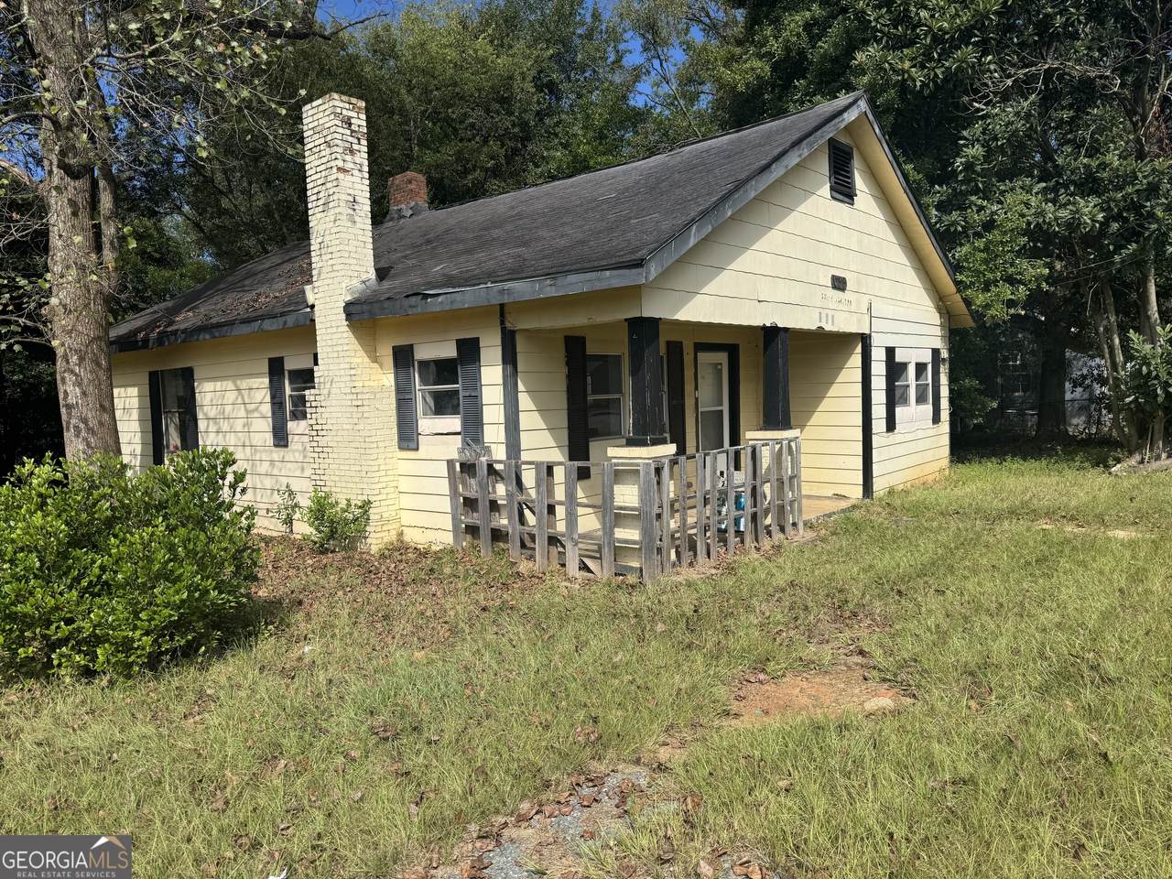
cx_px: 586
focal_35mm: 24
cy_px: 440
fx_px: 813
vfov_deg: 56.8
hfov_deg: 71.6
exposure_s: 1/5814
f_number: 1.78
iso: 80
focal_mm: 6.76
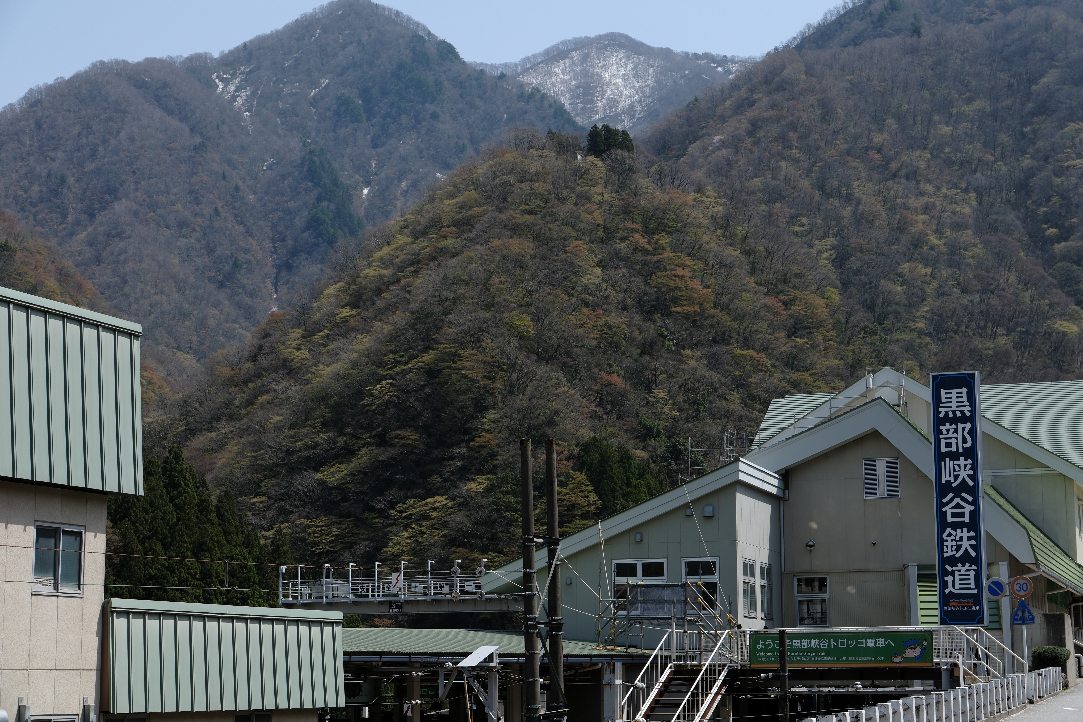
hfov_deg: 31.9
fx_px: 1895
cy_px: 361
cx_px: 542
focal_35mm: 63
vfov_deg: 21.6
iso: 160
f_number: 5.6
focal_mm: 41.8
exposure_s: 1/680
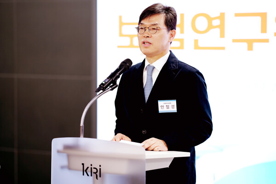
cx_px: 138
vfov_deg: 10.2
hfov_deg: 15.2
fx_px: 1035
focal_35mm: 135
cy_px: 92
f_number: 1.8
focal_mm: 135
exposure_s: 1/160
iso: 640
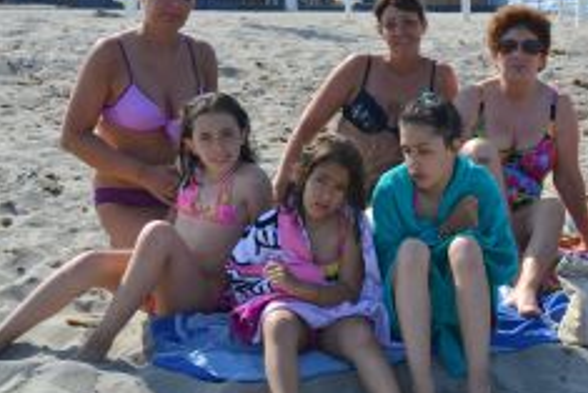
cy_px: 140
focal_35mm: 86
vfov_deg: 15.9
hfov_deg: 22.9
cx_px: 560
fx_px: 1405
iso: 100
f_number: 8
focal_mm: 30
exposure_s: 1/250
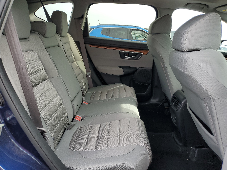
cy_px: 85
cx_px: 114
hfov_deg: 67.3
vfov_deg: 53.1
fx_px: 170
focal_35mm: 26
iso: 50
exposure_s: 1/294
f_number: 1.5
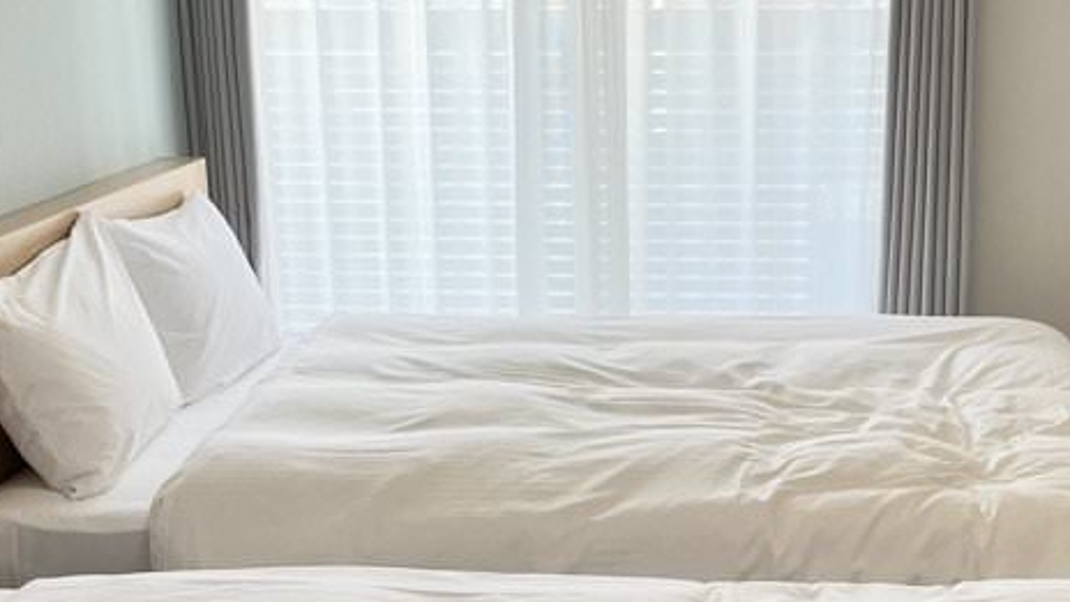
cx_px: 620
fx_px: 1731
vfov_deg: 19.6
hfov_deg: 34.3
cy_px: 459
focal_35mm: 61
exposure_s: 1/111
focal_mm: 5.1
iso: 50
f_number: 1.6
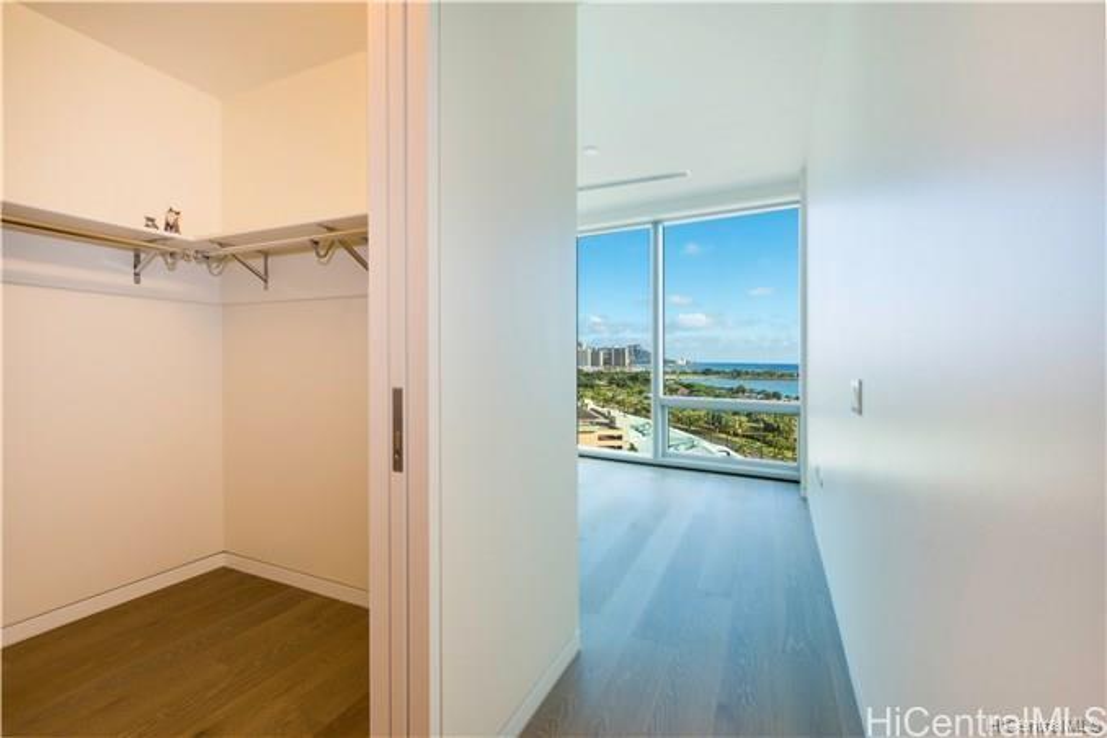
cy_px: 369
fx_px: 438
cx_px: 554
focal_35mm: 14
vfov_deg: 80.2
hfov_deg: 103.3
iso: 250
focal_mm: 9.5
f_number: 10
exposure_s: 1/10
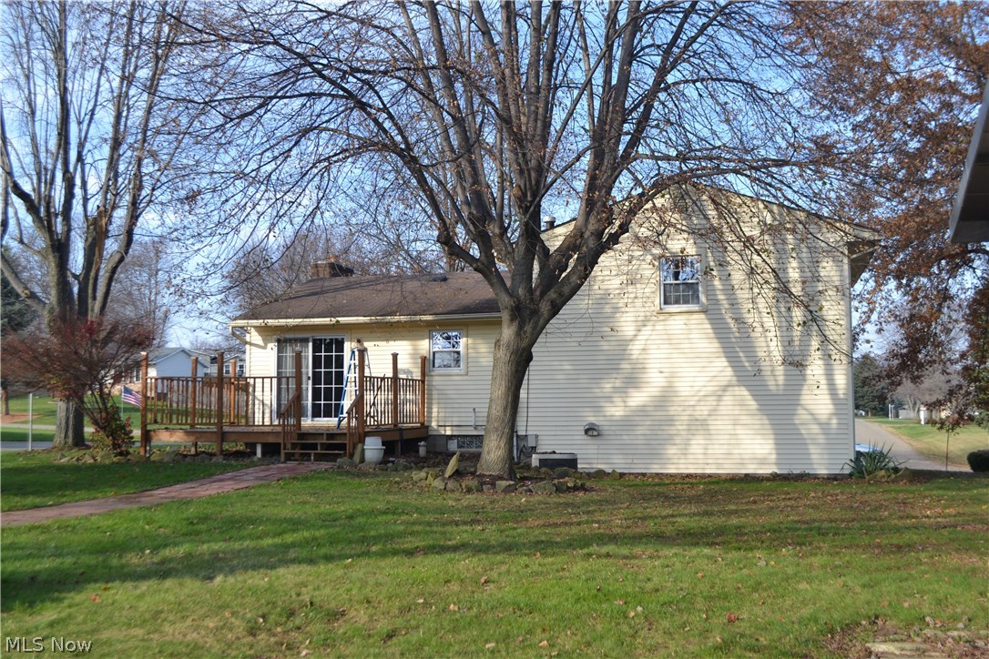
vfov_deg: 34.2
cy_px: 330
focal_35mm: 39
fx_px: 1071
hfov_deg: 49.6
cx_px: 494
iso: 100
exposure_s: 1/160
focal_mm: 26
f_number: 6.3
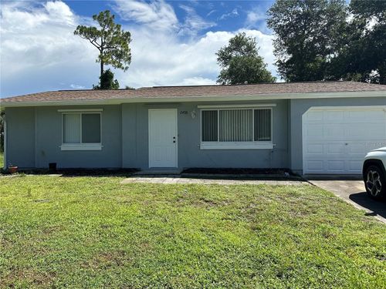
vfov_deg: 56.8
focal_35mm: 24
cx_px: 193
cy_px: 144
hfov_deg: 71.6
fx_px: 268
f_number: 1.78
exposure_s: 1/4545
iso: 80
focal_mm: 6.86
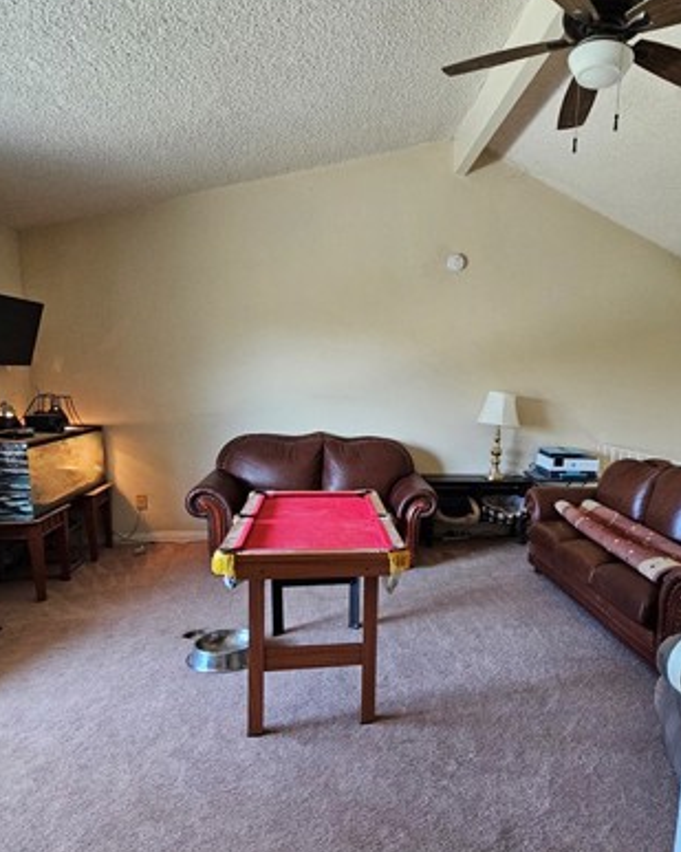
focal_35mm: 21
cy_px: 495
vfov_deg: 77.1
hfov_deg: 63.2
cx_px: 472
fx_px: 530
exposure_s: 1/60
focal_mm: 2.2
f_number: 2.2
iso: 320
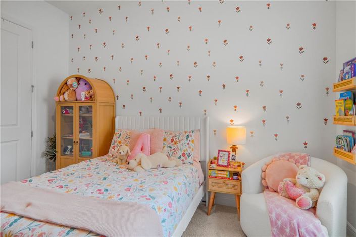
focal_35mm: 18
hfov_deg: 90.0
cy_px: 118
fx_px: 178
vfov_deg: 67.3
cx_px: 178
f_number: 3.2
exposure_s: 1/80
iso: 100
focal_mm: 12
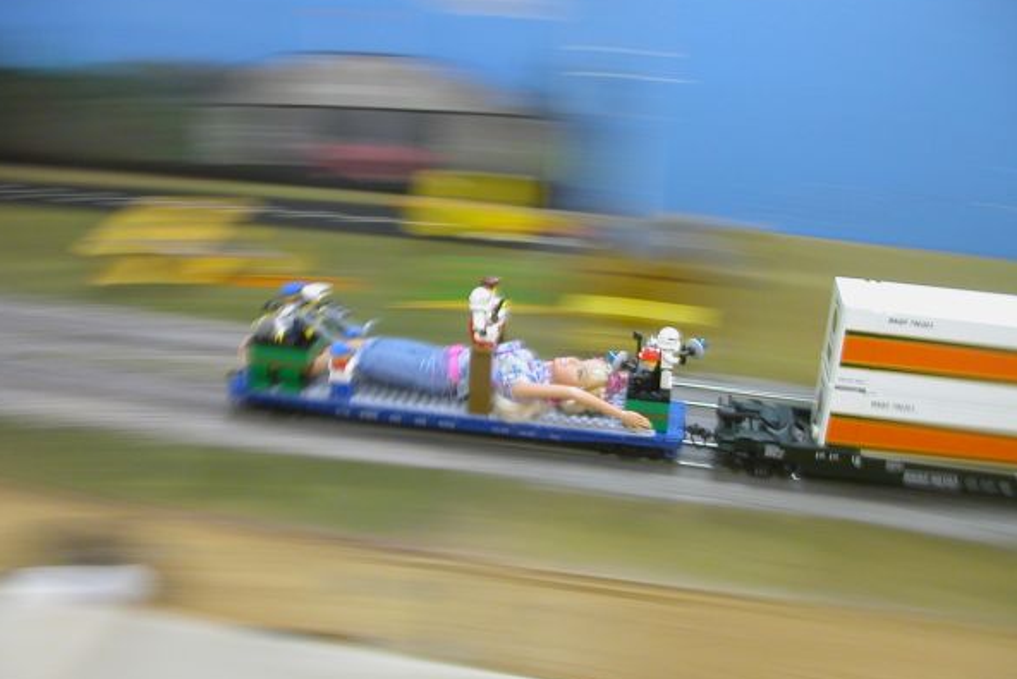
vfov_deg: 34.2
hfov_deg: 49.5
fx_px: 1102
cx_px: 505
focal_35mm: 39
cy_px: 361
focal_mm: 5.6
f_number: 2.7
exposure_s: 1/3.8
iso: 100
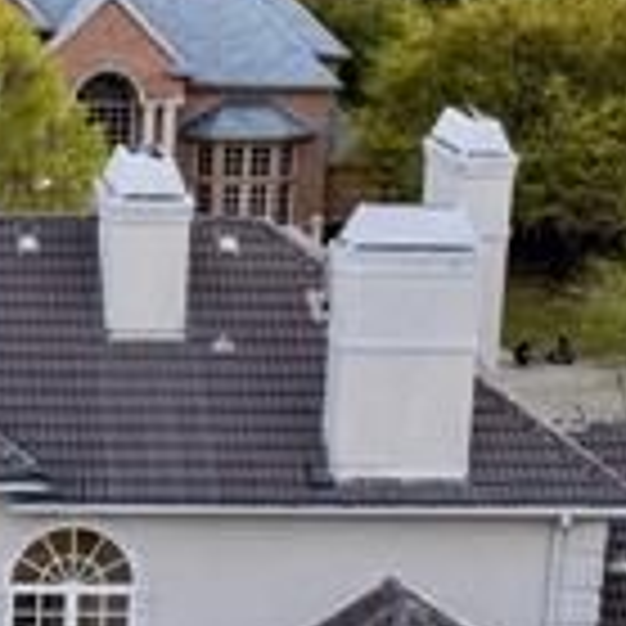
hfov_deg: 12.1
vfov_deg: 12.5
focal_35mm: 138
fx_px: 2823
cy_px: 676
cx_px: -284
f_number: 2.8
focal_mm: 8.38
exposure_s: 1/50
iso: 100
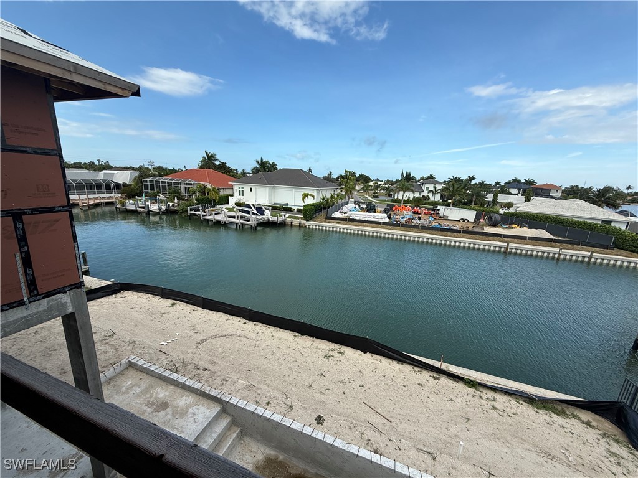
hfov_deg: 102.1
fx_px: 258
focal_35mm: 14
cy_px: 239
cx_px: 319
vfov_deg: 85.7
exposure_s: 1/1259
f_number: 2.2
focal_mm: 2.22
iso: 50
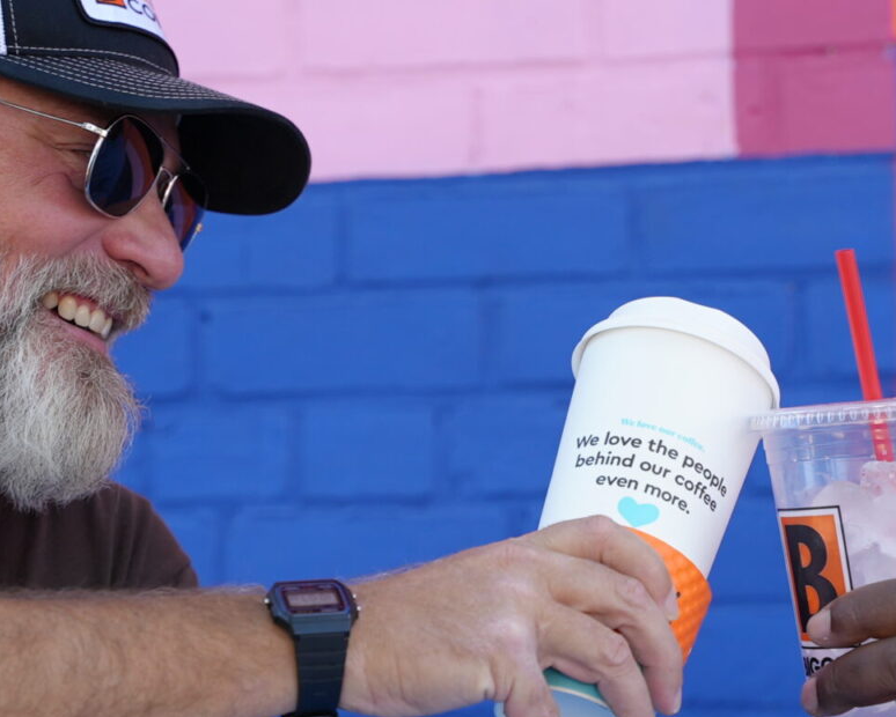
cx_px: 646
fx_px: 3980
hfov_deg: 12.8
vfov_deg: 10.3
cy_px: 495
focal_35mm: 150
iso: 200
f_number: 4
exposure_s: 1/160
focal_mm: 60.4
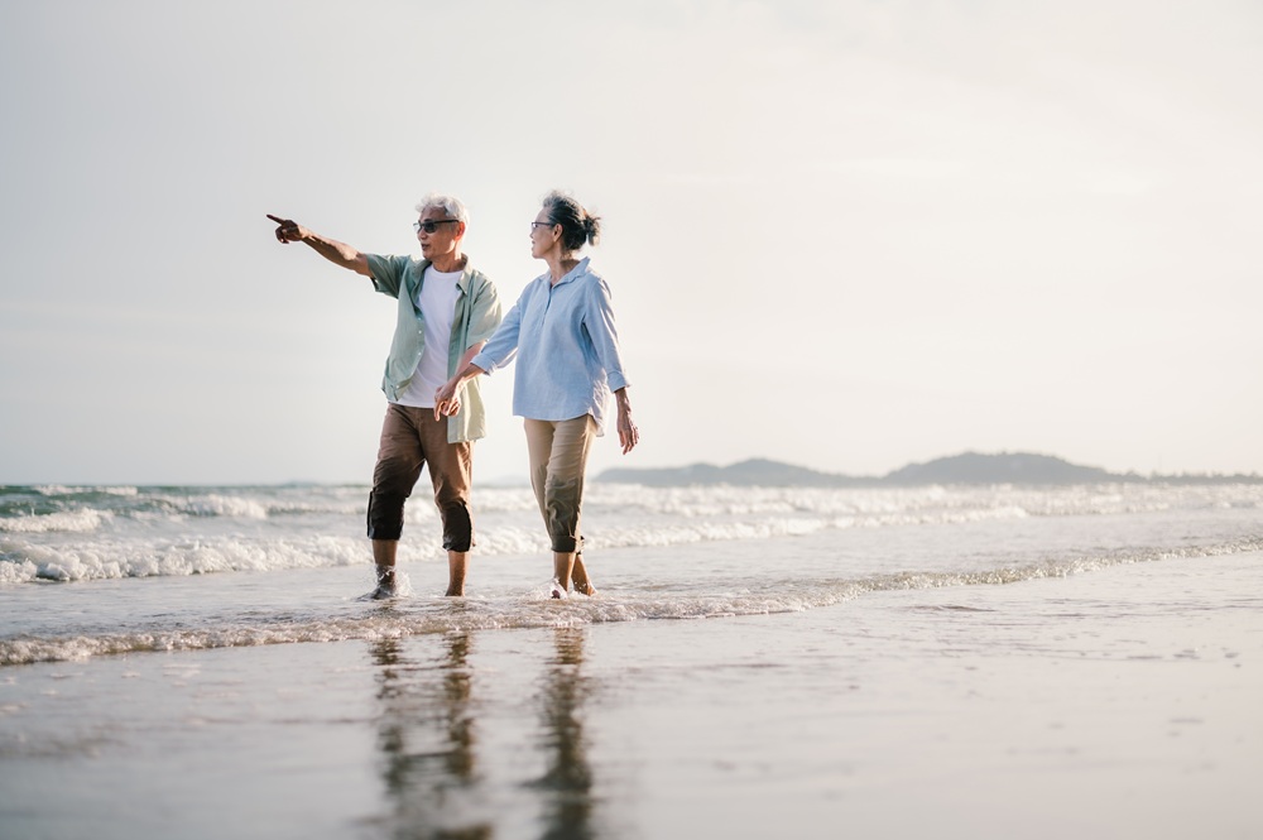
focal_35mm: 50
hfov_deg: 39.6
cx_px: 632
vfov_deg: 26.9
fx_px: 1753
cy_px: 420
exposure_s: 1/1250
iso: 100
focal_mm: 50
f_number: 2
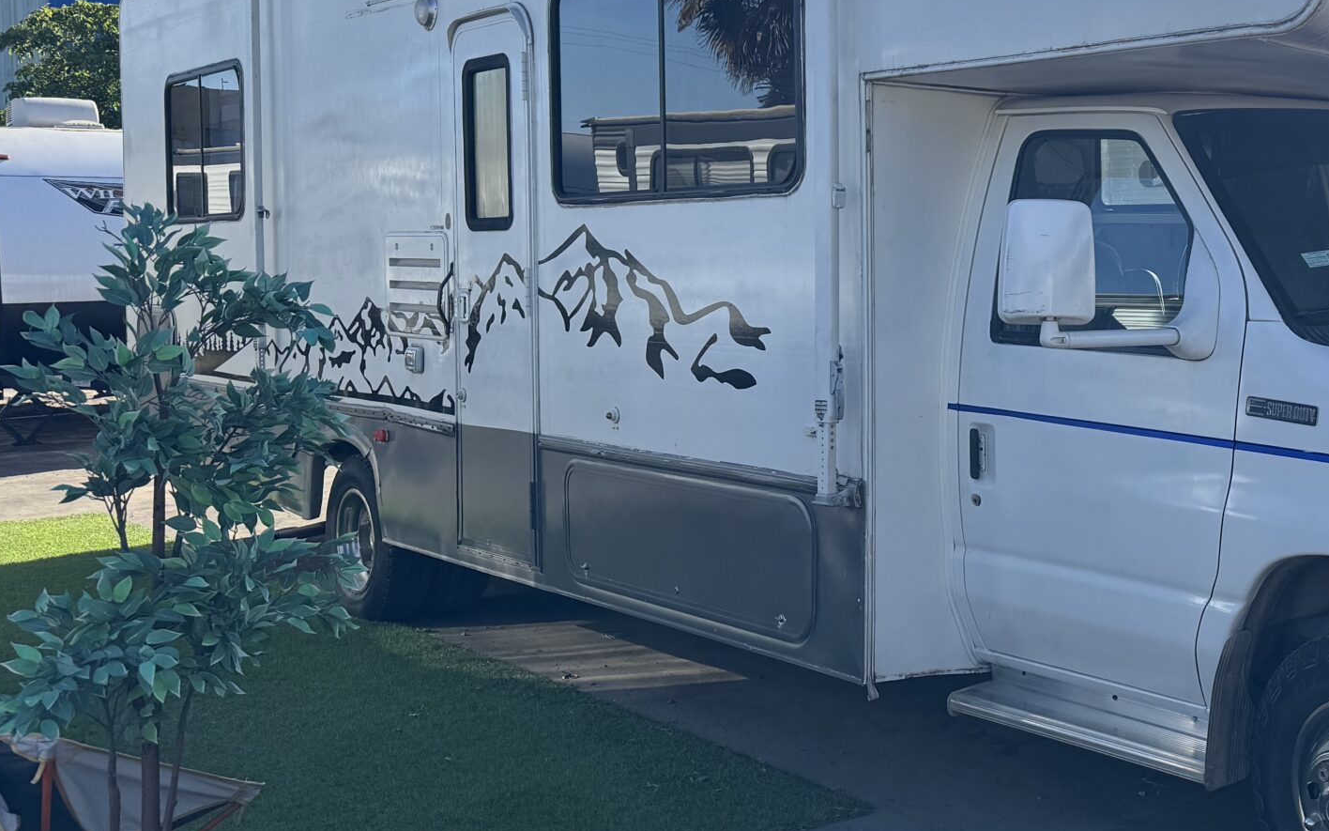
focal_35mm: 46
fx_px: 1666
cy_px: 288
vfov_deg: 27.8
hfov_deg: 40.3
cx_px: 1193
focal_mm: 6.76
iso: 80
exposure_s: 1/2833
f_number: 1.78
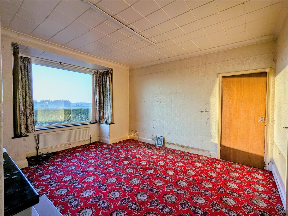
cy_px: 108
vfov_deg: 78.2
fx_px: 133
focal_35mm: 16
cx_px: 144
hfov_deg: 94.4
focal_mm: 2.35
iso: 43
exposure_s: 1/291
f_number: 2.2
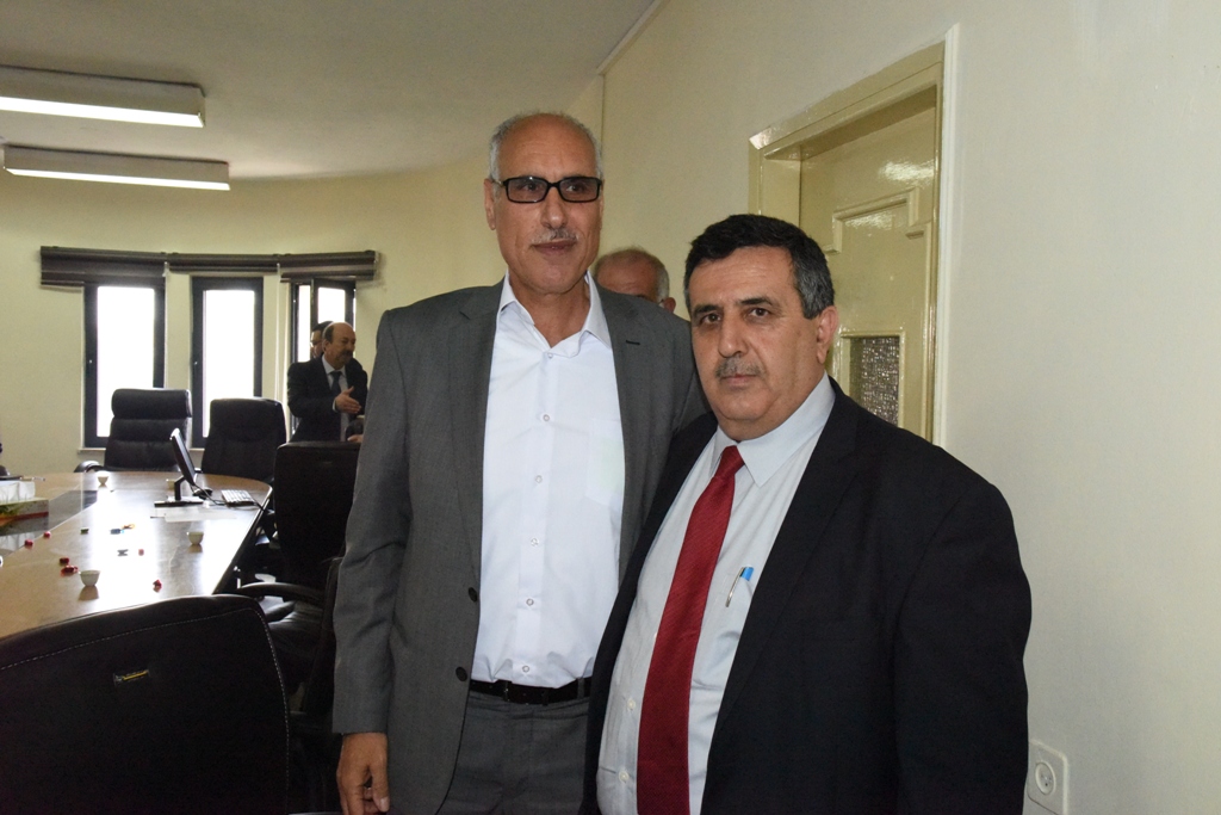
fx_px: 1085
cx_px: 610
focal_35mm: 32
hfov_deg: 58.7
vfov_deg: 41.1
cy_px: 408
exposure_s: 1/250
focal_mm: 32
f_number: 11
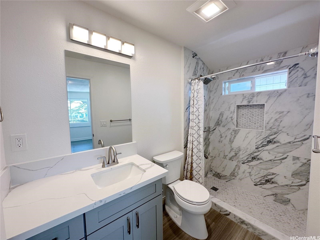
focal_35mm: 14
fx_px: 129
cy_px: 120
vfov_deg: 85.7
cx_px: 160
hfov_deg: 102.1
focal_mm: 2.22
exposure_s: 1/120
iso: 100
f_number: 2.2
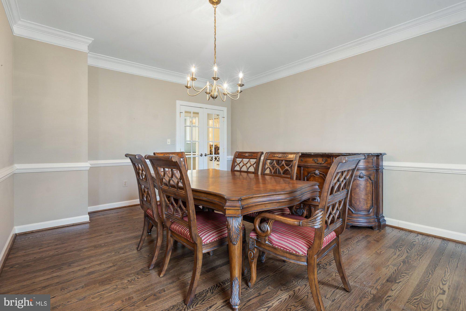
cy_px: 156
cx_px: 233
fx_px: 207
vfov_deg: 73.7
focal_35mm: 16
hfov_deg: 96.7
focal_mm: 16
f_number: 8
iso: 500
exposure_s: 1/2
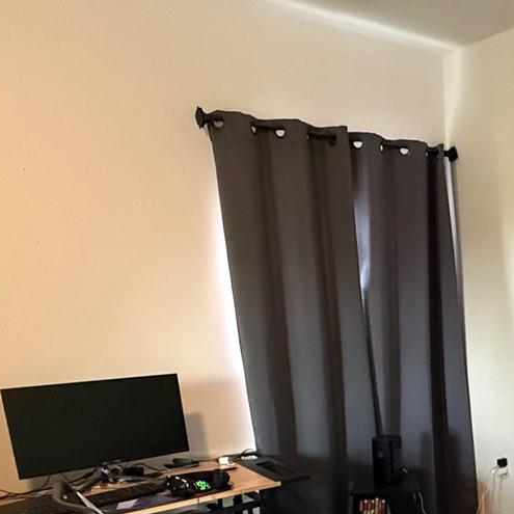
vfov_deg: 39.5
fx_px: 672
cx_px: 590
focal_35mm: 40
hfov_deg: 34.8
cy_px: 440
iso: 800
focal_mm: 2.22
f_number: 2.2
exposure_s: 1/60
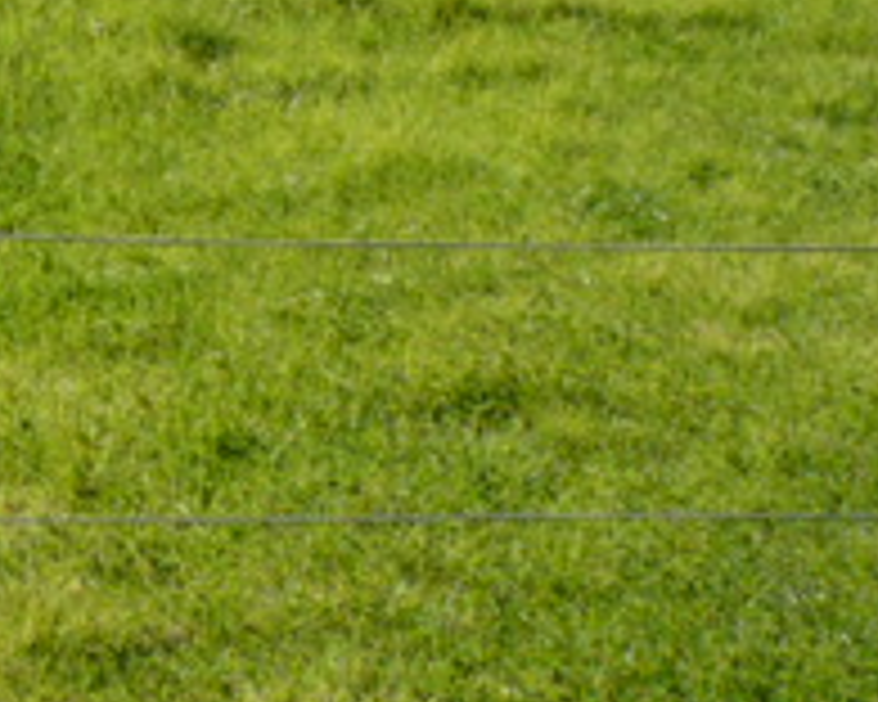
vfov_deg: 13.0
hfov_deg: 16.0
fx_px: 2910
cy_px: -351
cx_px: -347
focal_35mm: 112
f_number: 8
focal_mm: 5.8
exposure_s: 1/160
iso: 100
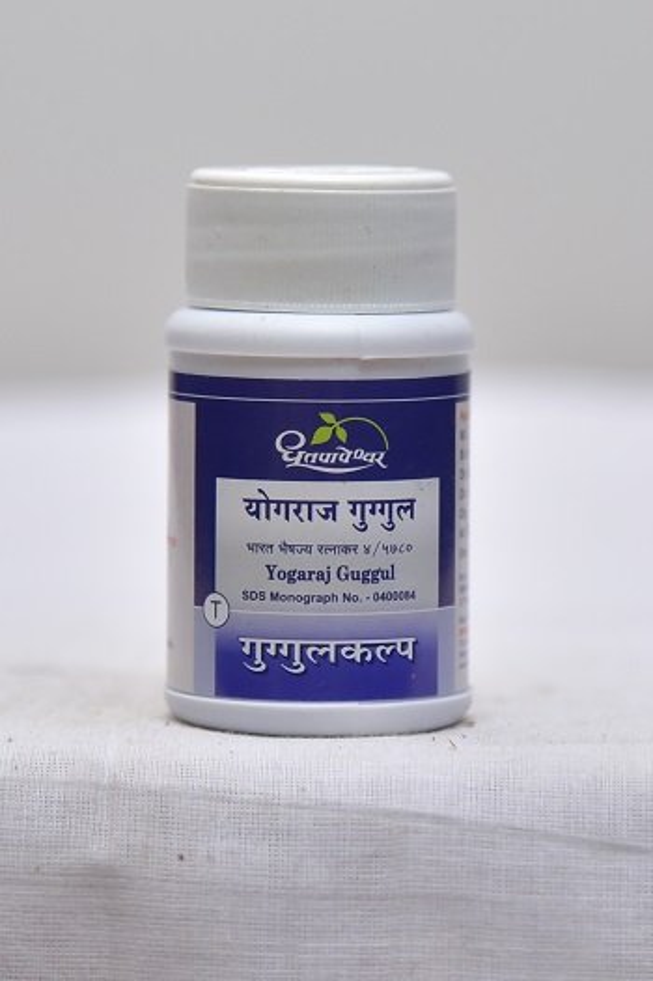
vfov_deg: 17.1
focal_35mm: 120
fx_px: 3269
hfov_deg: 11.4
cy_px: 490
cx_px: 326
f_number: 4
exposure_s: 1/125
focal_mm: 120
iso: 1600
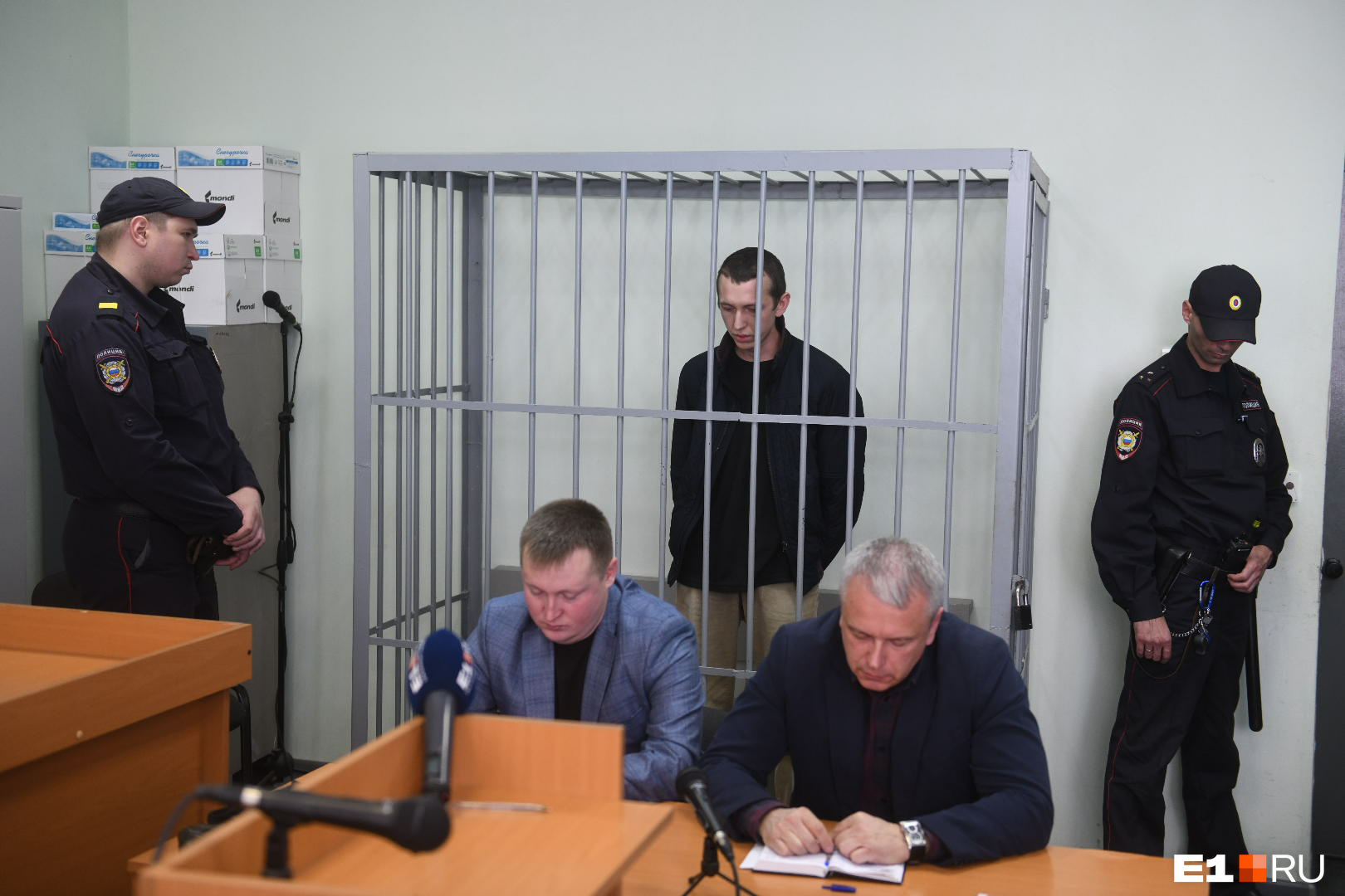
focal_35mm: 45
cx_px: 672
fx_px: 1681
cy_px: 448
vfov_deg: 29.9
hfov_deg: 43.6
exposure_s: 1/125
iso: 800
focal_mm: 45
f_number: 3.2
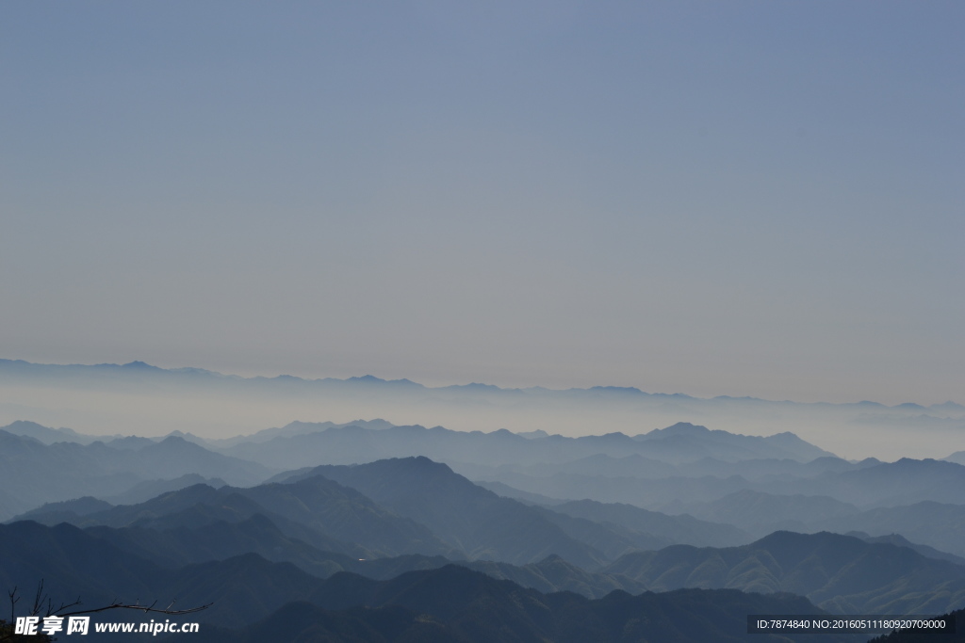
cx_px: 482
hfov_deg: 24.6
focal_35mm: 82
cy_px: 322
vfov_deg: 16.6
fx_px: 2212
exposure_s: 1/500
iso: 125
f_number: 11
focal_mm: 55
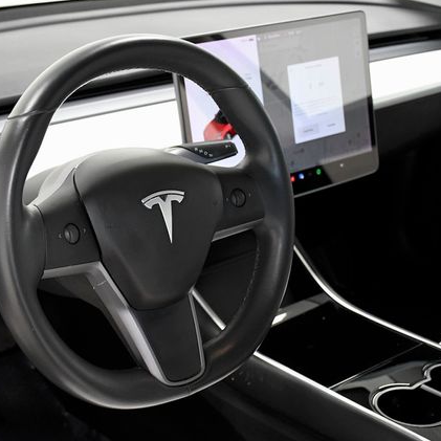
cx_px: 120
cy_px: 220
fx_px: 894
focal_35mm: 62
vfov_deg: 27.7
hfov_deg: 27.4
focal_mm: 32
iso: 2500
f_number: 4.5
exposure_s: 1/160
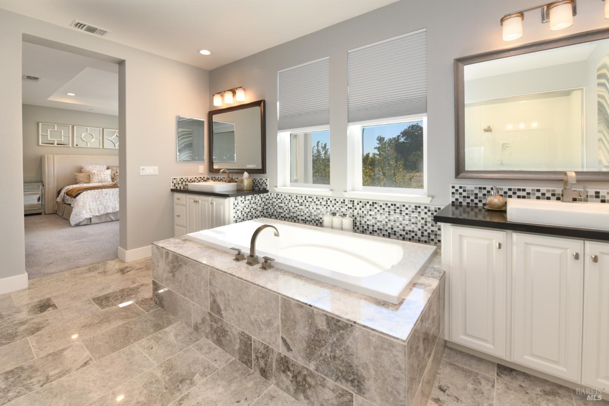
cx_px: 304
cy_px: 203
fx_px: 237
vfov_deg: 81.2
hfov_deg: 104.3
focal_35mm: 14
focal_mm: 14
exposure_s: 1/6
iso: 320
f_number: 13
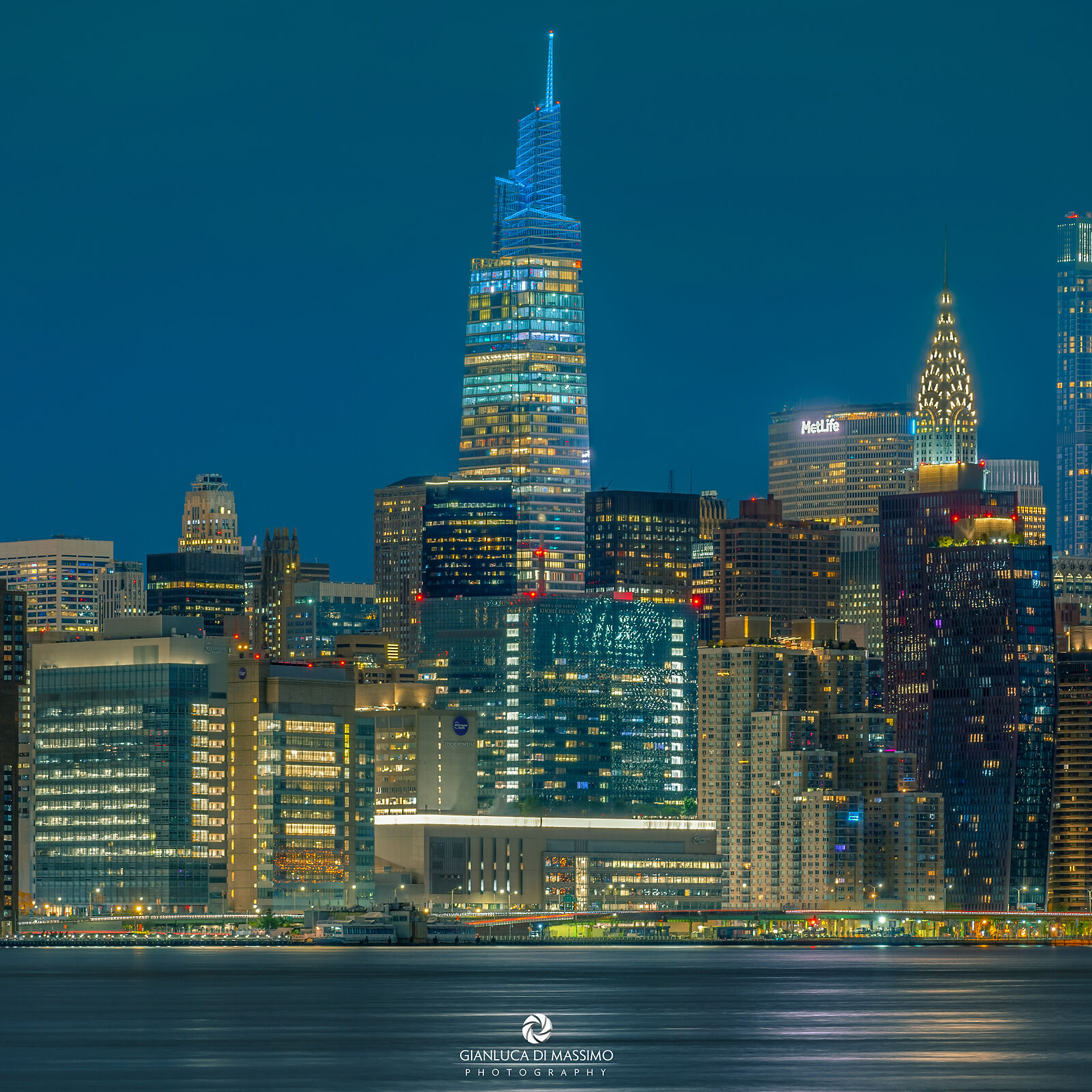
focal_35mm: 197
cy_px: 547
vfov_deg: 8.9
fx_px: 7031
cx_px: 536
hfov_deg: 8.9
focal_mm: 154
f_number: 7.1
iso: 100
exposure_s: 1
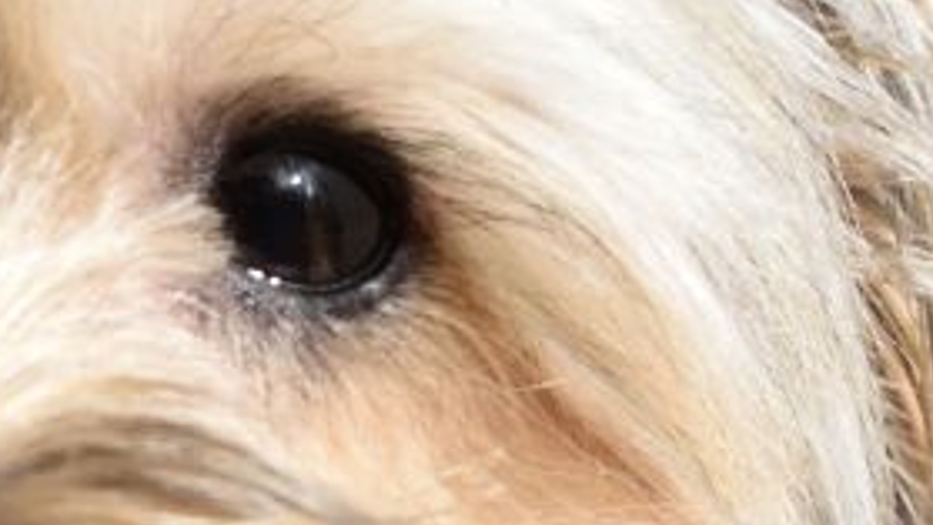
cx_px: -261
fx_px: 12569
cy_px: 674
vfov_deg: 2.4
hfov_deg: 4.2
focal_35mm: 508
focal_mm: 66
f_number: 6.3
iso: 2500
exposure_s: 1/1250
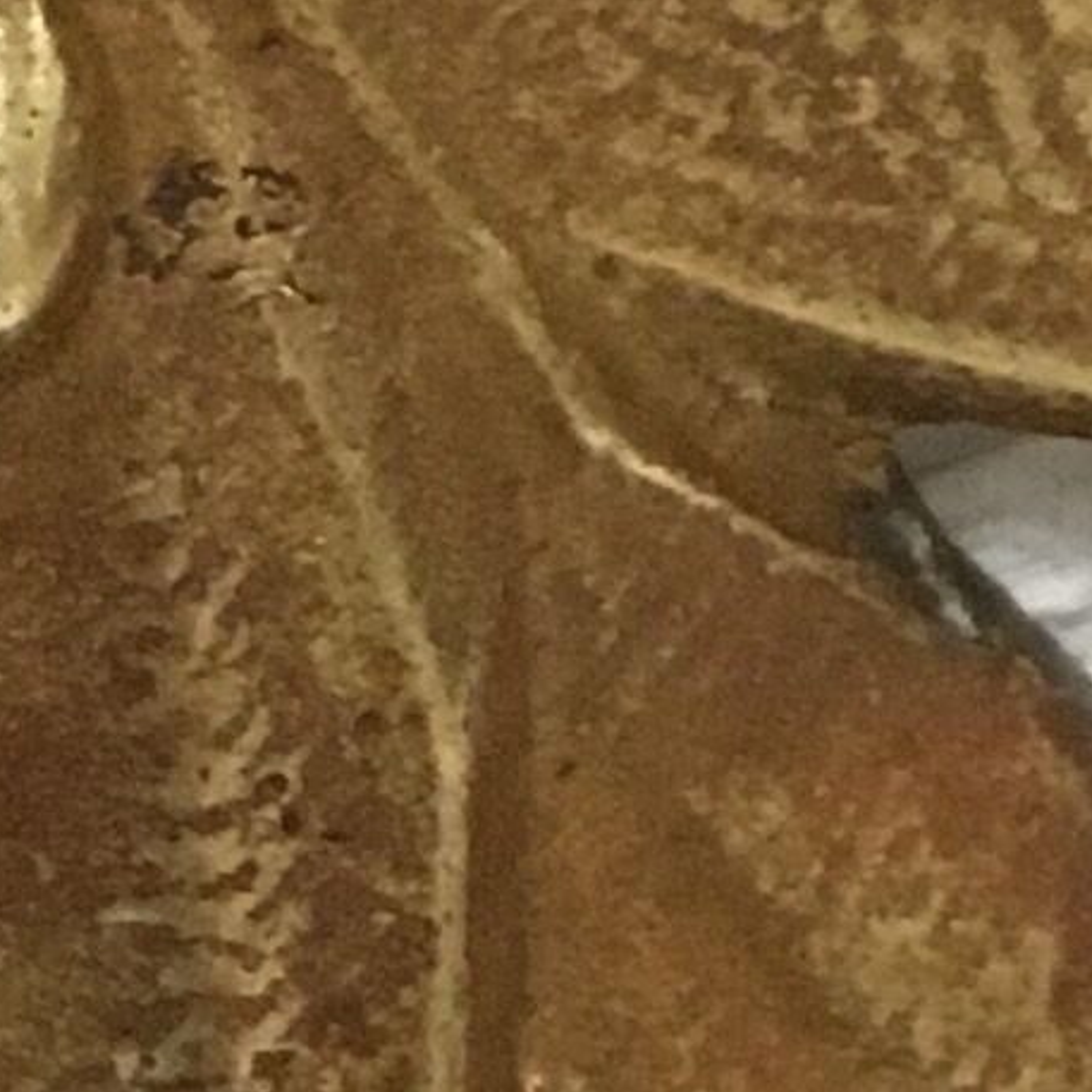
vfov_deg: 7.0
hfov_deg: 7.4
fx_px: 8066
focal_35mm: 226
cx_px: 2296
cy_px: -2036
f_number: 2.2
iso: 200
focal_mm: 4.15
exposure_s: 1/17
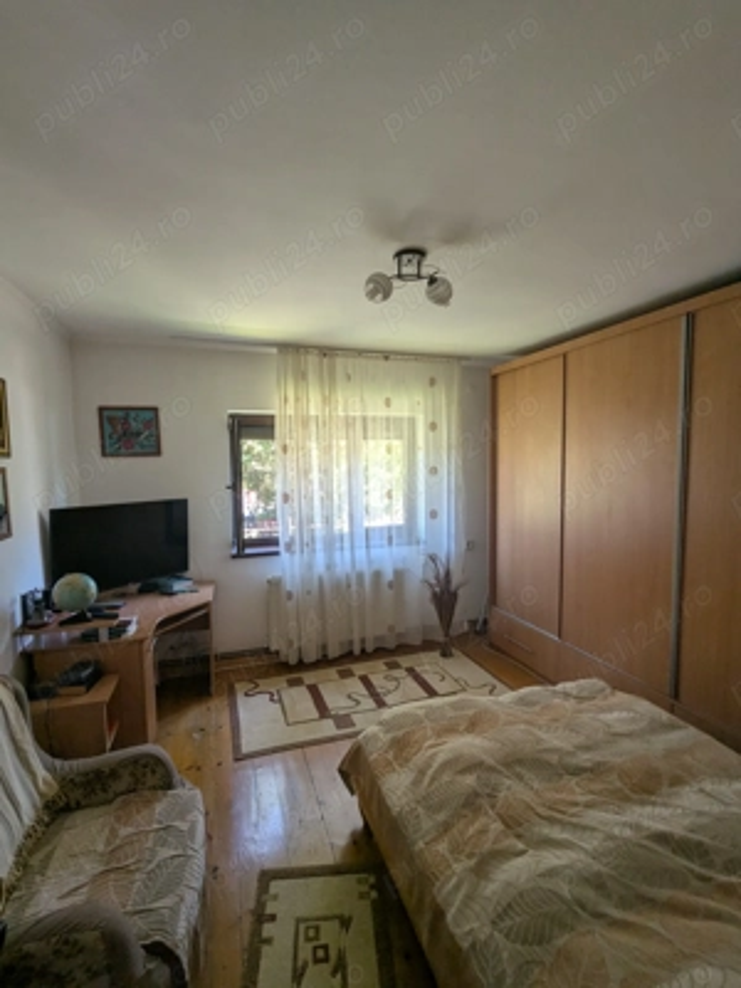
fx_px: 457
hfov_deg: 78.1
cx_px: 370
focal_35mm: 16
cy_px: 494
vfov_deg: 94.5
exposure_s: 1/34.3
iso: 91
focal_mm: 2.35
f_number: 2.2
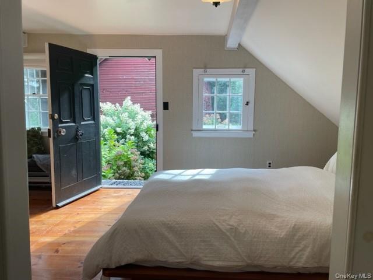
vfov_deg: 53.1
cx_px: 186
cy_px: 140
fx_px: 280
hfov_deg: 67.3
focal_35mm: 26
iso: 40
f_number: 1.6
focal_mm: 4.2
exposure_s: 1/120
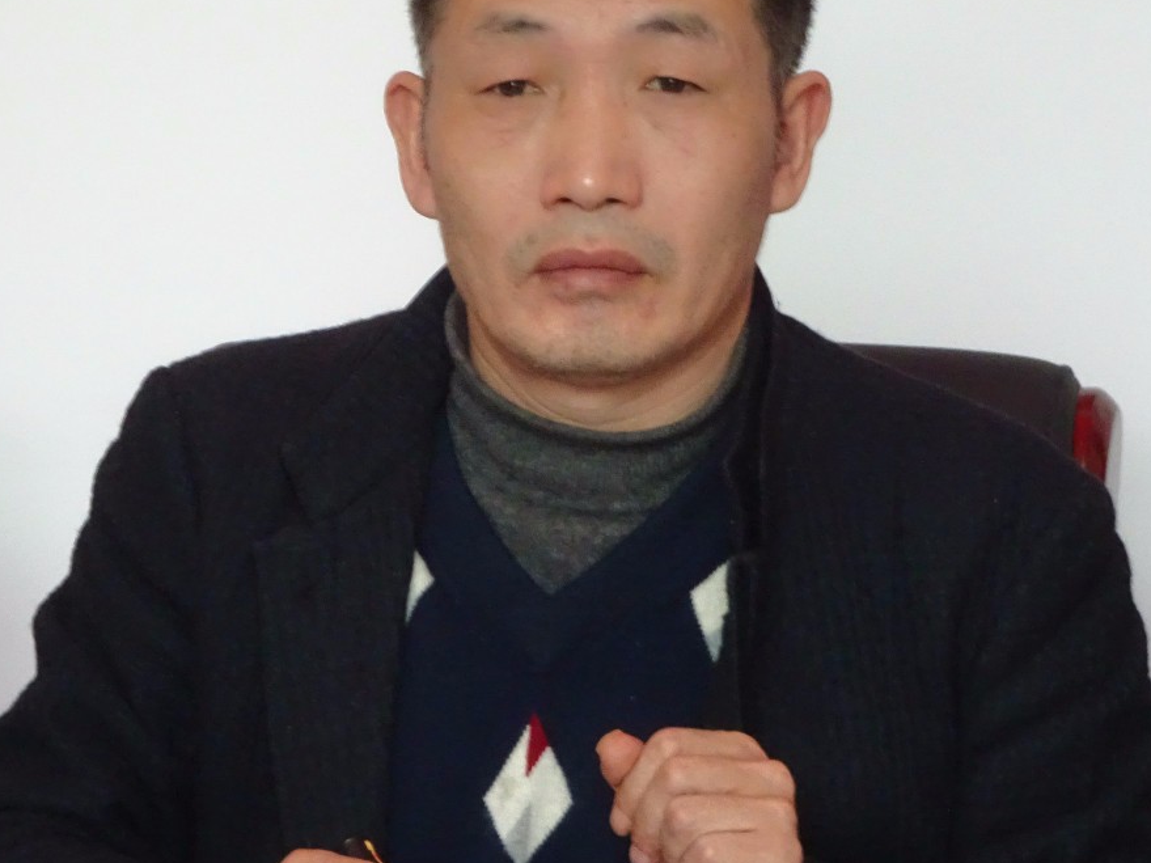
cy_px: 378
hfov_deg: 6.3
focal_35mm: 315
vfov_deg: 4.7
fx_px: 10472
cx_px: 466
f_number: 5.6
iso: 800
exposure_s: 1/15
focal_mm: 29.57
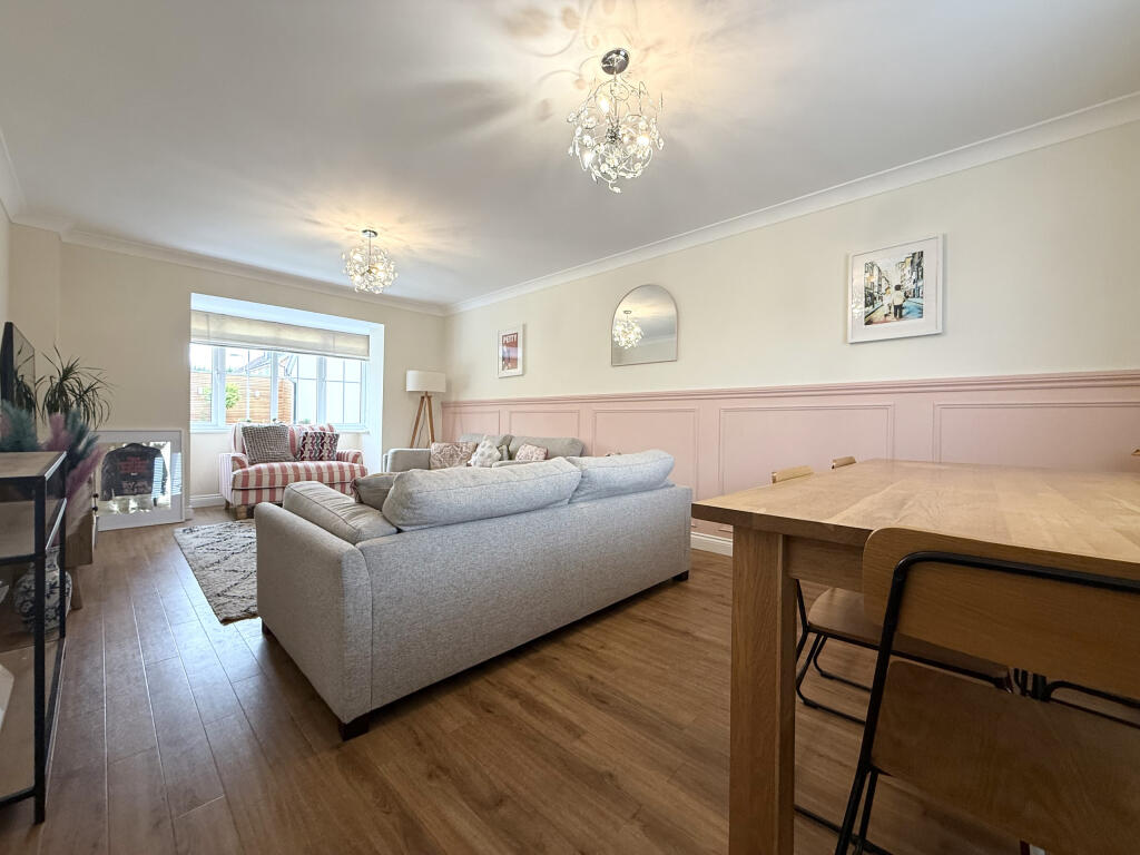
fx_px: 461
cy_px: 428
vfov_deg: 85.7
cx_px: 570
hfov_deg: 102.1
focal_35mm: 14
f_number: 2.2
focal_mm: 2.22
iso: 160
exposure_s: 1/100
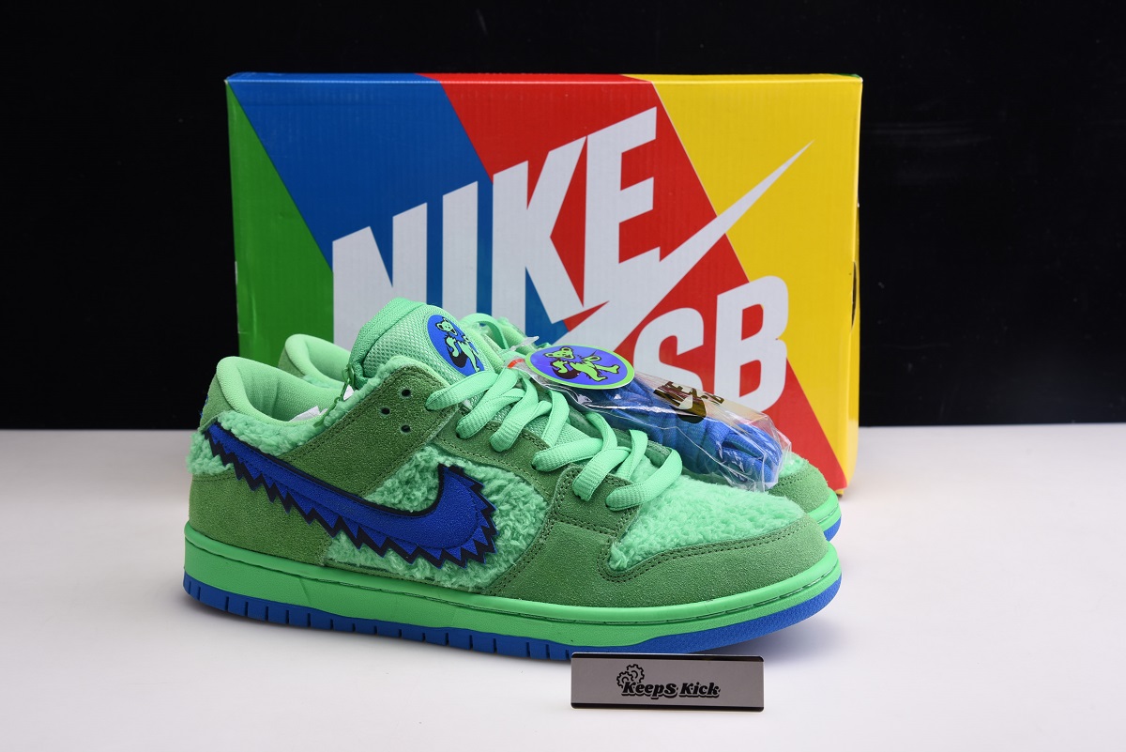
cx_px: 563
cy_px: 376
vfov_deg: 27.0
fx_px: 1564
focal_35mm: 50
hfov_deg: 39.6
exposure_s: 1/125
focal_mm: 50
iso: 100
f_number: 11
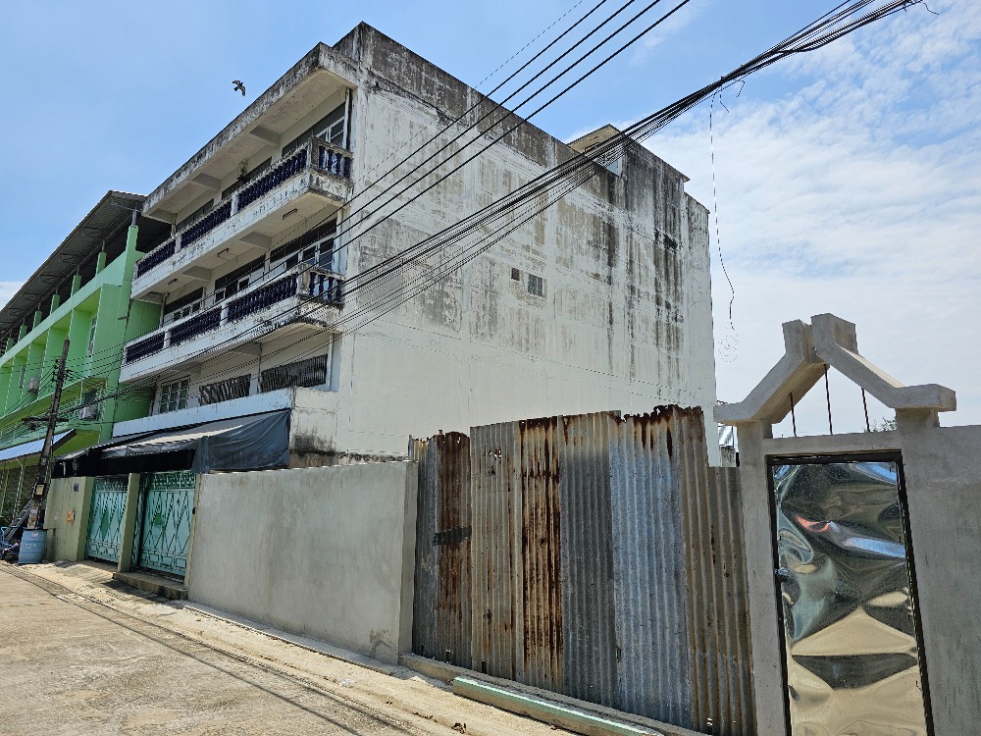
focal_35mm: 23
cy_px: 368
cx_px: 490
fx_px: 652
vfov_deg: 58.9
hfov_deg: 73.9
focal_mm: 6.3
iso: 10
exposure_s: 1/1182
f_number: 1.7
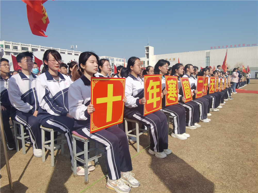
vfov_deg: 61.1
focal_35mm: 22
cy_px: 96
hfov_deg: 76.4
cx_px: 129
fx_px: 164
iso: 50
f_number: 2.2
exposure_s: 1/1397
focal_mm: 2.26
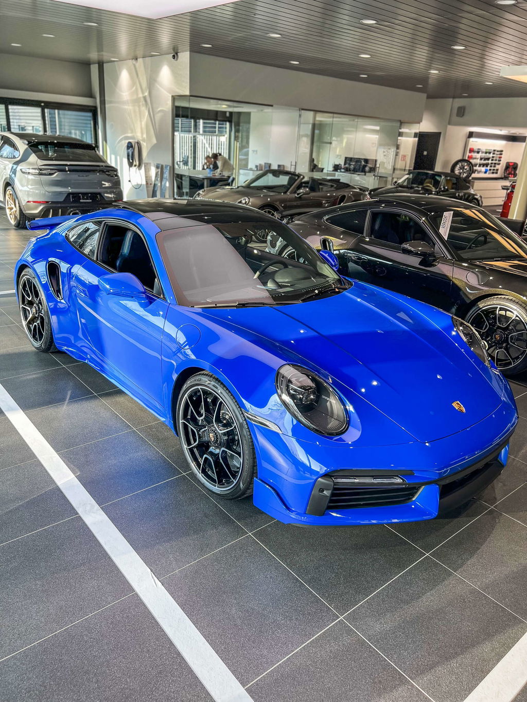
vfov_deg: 67.3
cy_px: 351
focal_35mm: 26
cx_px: 264
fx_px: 528
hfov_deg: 53.1
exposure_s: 1/121
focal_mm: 5.7
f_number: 1.5
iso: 64
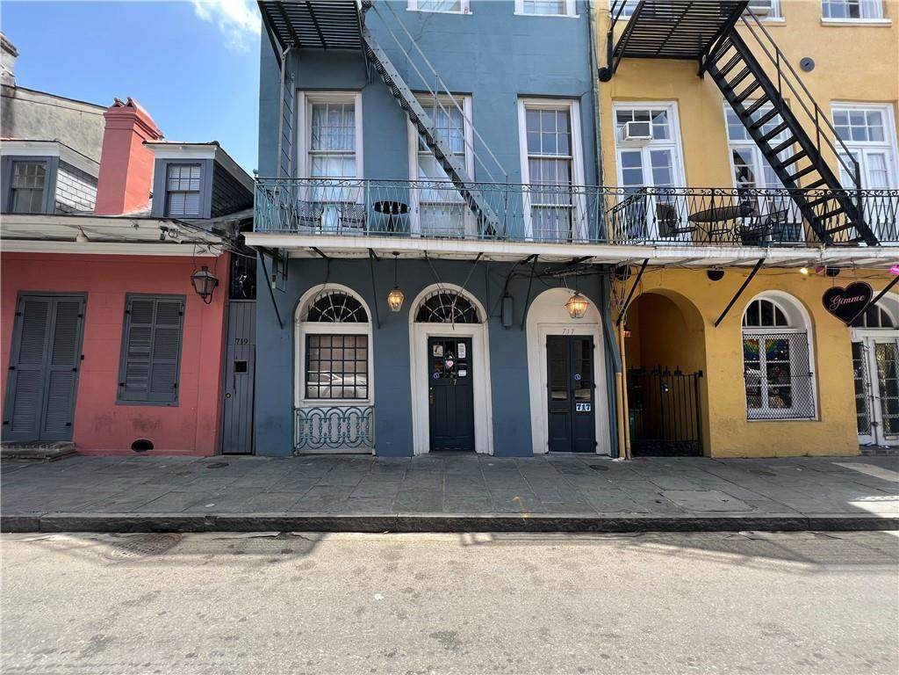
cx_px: 450
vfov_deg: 89.9
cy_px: 338
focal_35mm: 13
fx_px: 338
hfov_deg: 106.2
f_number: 1.8
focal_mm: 1.57
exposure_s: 1/288
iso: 32
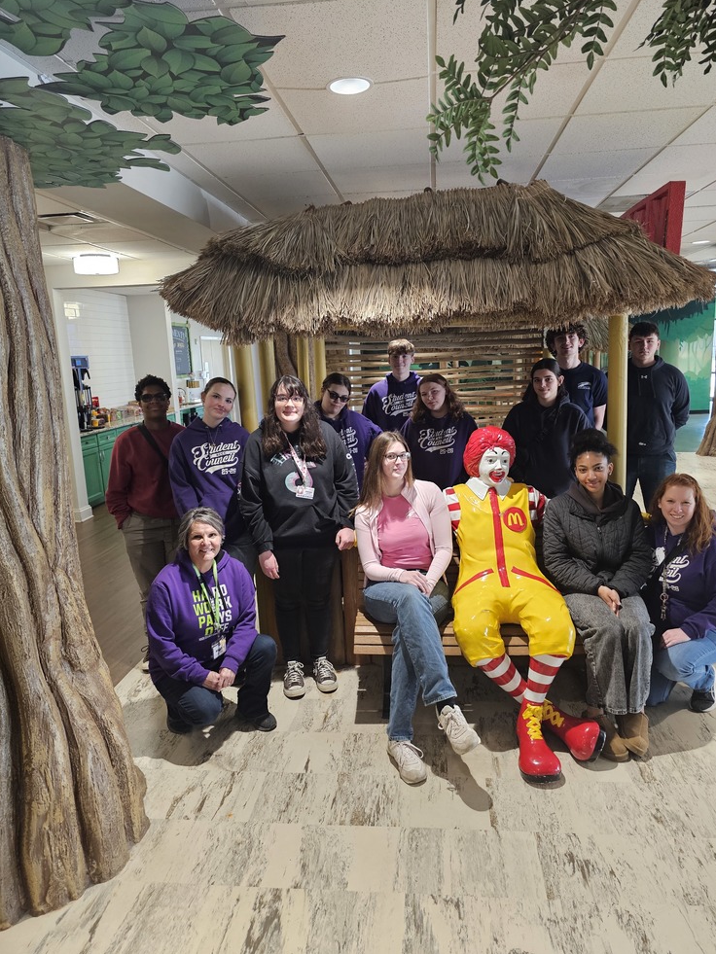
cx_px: 373
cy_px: 476
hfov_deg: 56.8
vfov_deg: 71.6
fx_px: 662
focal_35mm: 24
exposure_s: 1/120
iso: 640
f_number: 1.7
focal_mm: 6.3
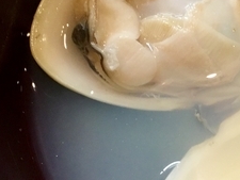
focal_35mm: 103
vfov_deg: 14.4
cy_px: 118
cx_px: 251
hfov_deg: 18.5
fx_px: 715
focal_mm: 4.15
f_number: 2.2
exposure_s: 1/30
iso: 125
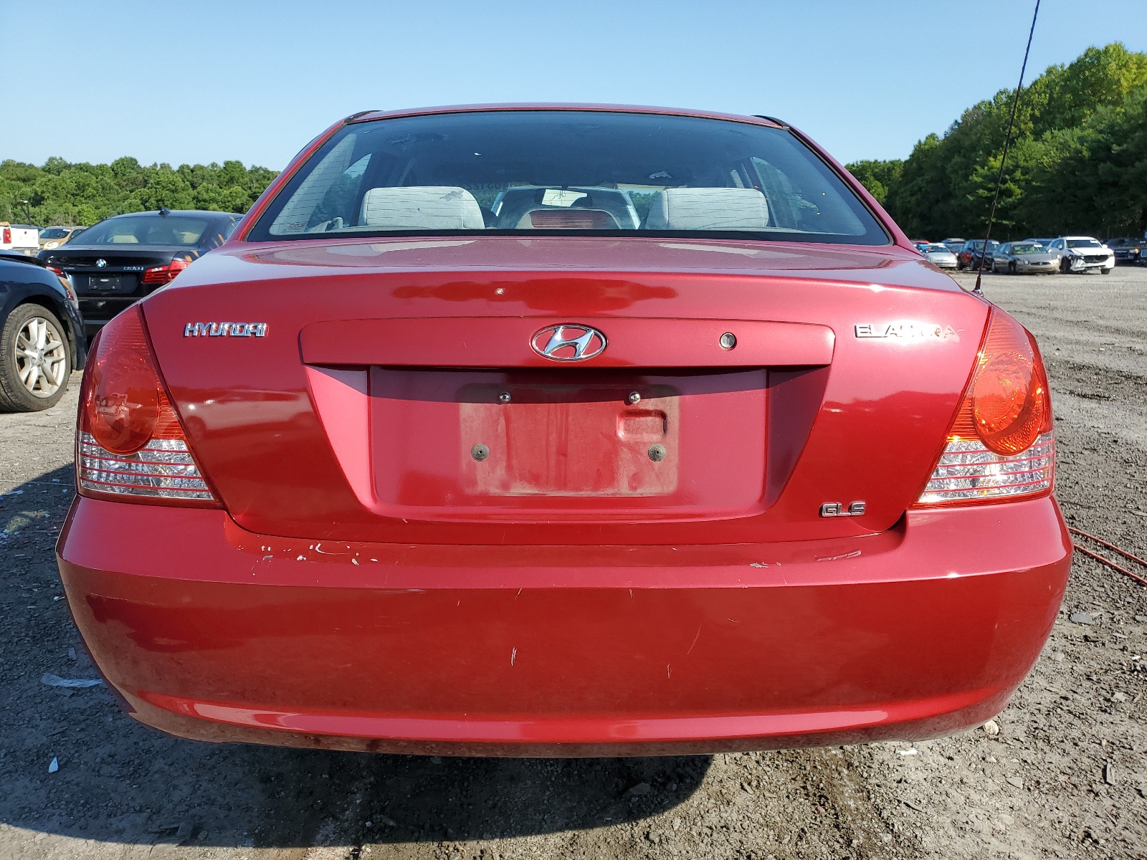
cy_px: 430
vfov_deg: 53.1
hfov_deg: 67.3
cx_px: 574
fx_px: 862
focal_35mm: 26
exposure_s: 1/2000
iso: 50
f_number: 1.5
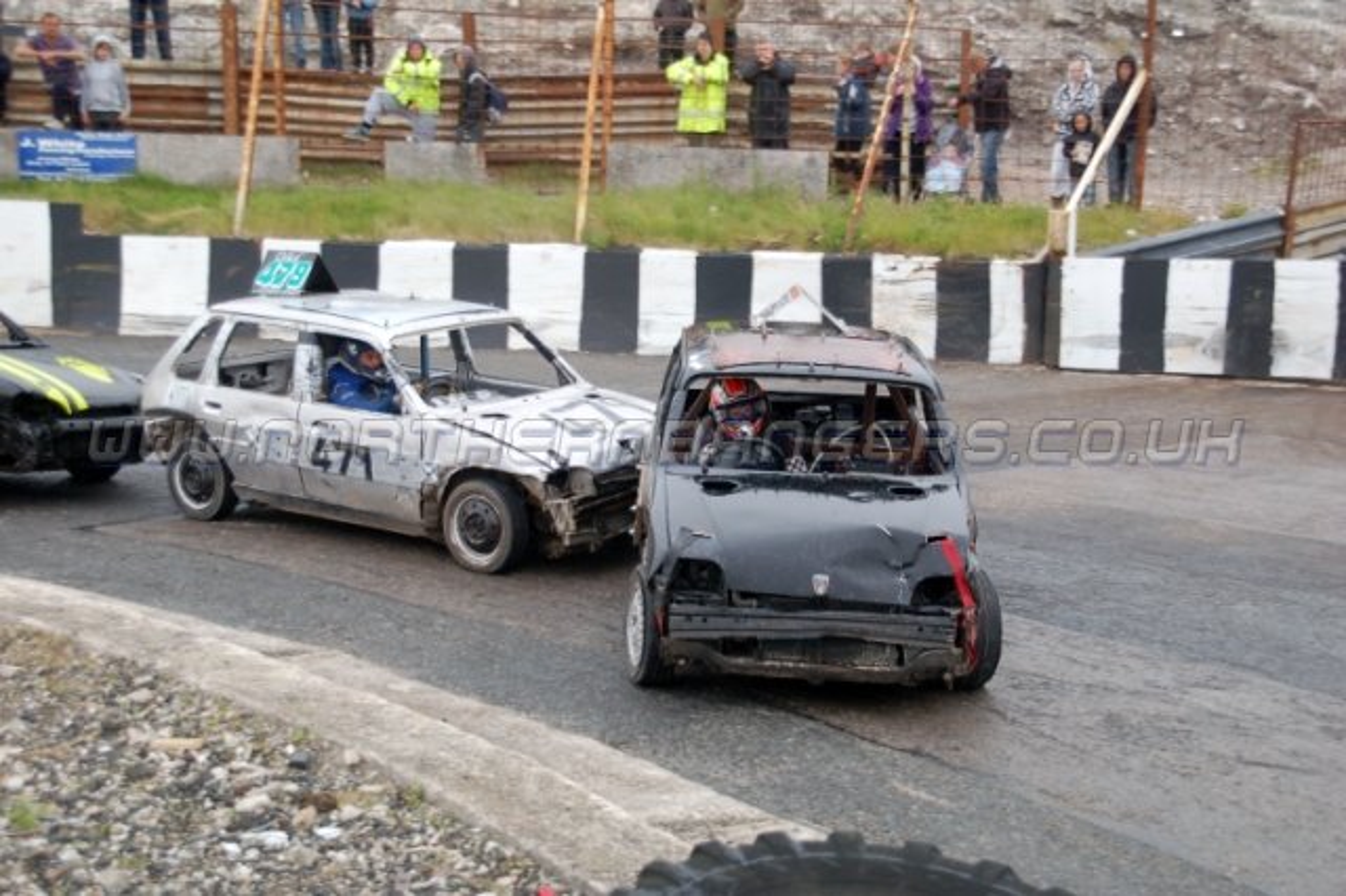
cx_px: 673
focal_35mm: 60
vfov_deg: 22.6
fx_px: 2242
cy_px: 448
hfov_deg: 33.4
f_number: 4.8
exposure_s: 1/500
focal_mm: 40
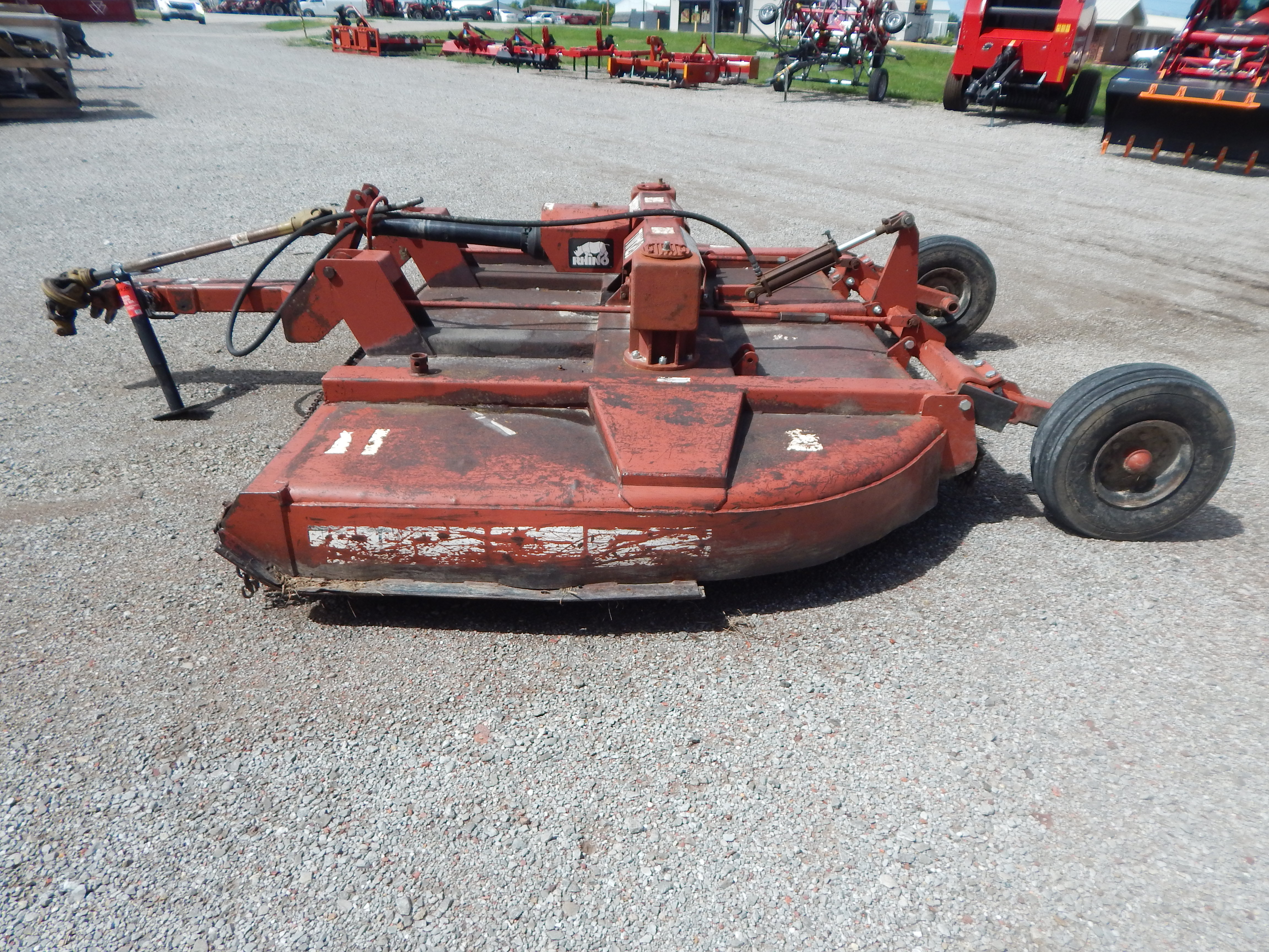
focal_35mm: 22
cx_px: 634
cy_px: 476
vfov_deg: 61.1
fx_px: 807
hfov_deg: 76.4
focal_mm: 4
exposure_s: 1/500
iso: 125
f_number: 6
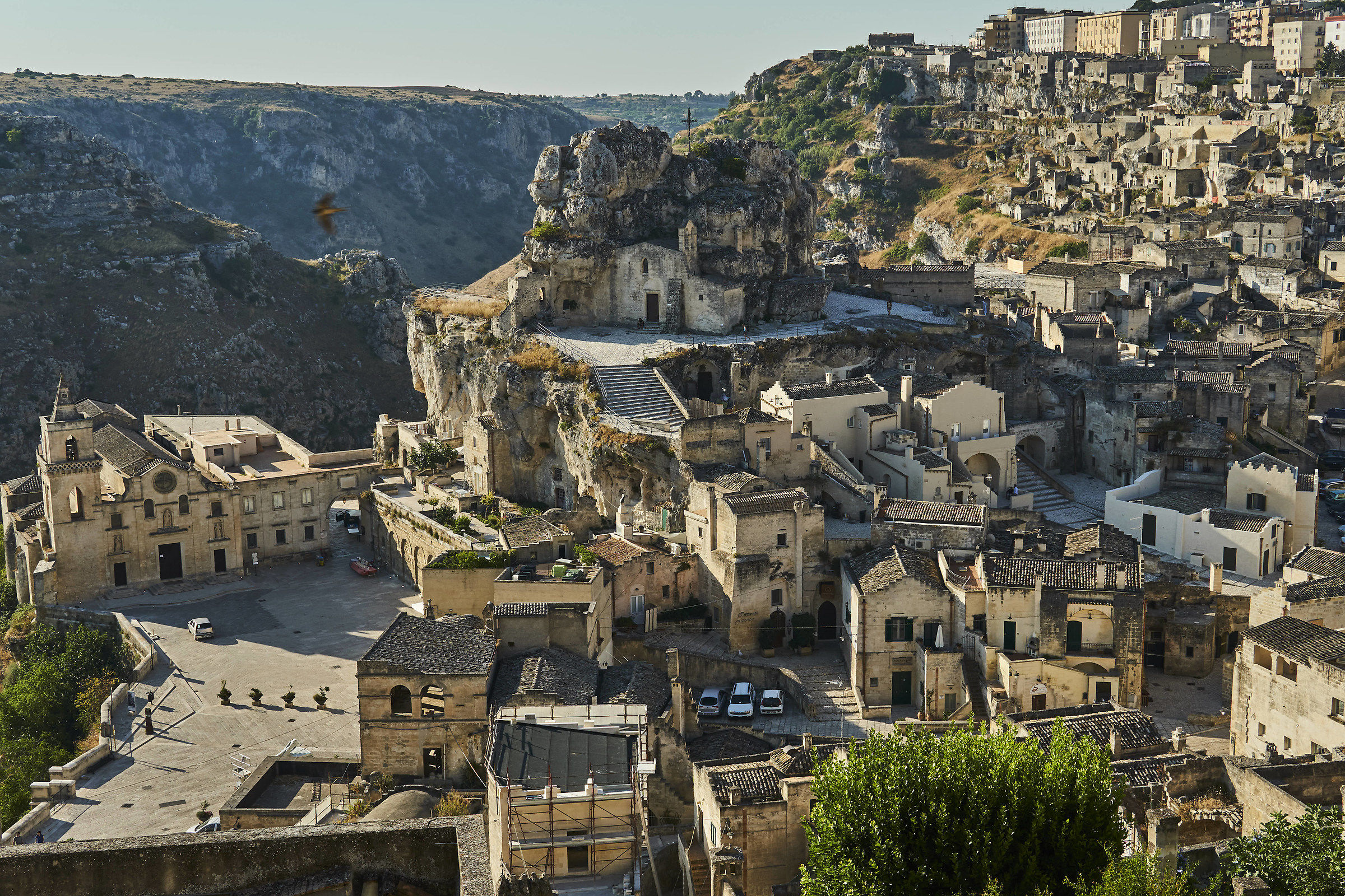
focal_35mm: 45
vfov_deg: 29.9
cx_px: 672
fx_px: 1681
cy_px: 448
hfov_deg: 43.6
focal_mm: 30
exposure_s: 1/160
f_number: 10
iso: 200
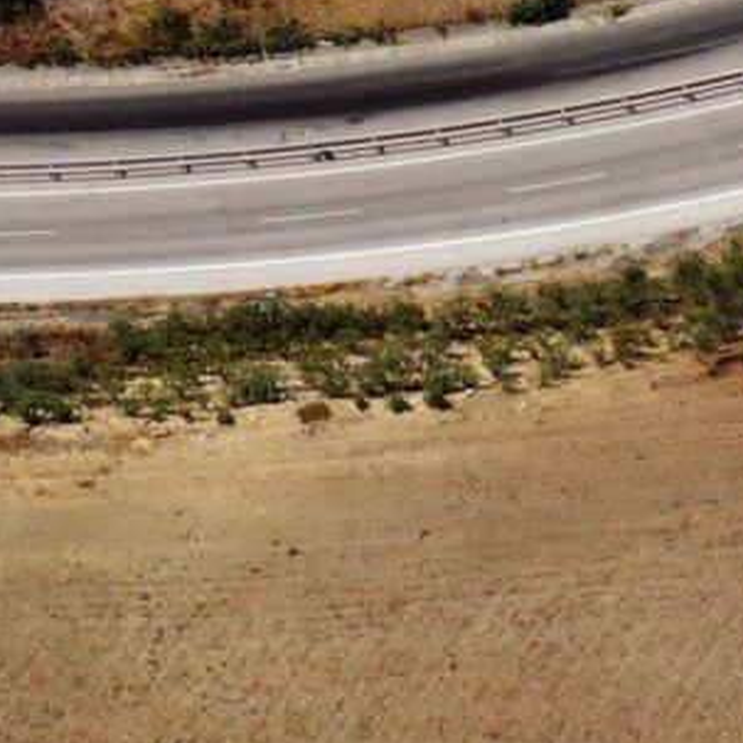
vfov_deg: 7.9
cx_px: -10
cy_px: -1199
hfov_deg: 8.6
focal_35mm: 202
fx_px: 4905
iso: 100
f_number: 5.6
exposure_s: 1/500
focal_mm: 10.26
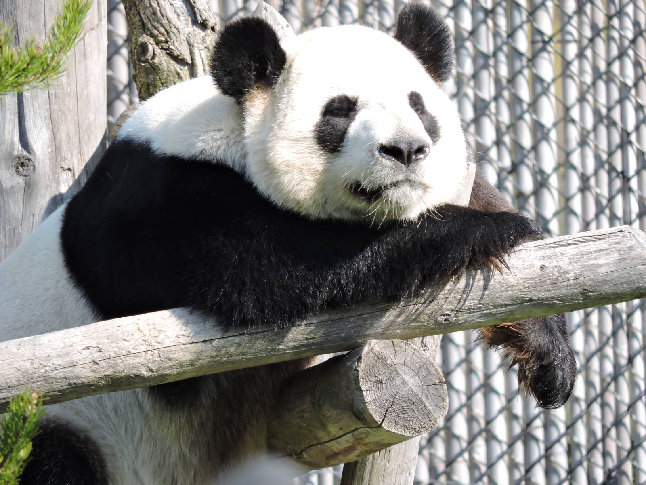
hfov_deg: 2.2
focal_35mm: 900
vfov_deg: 1.7
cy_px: 242
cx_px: 323
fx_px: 16796
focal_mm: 160.5
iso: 280
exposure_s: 1/500
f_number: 5.5
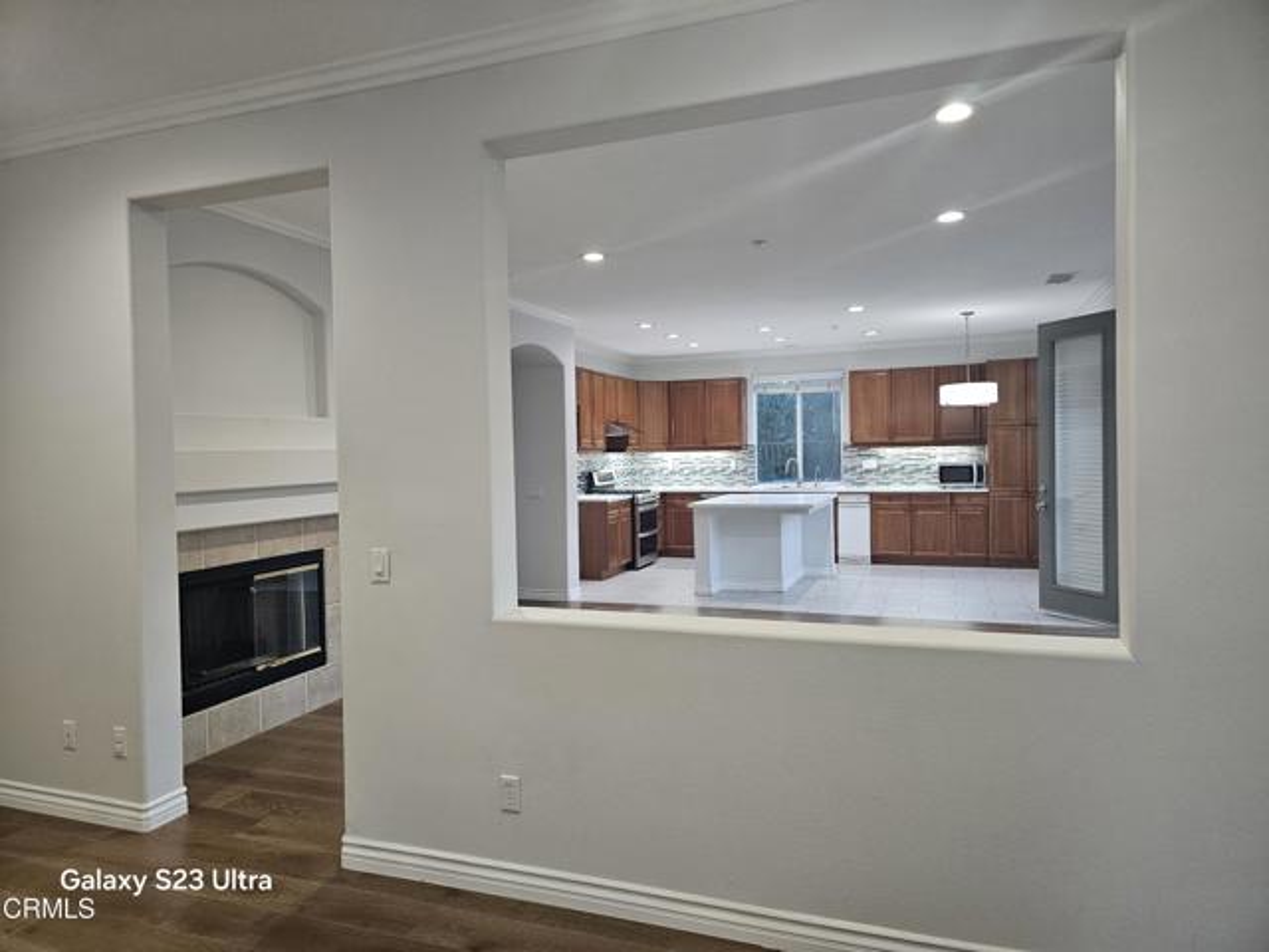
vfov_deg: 58.9
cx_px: 634
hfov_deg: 73.9
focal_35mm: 23
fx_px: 843
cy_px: 476
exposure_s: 1/120
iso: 250
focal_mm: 6.3
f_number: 1.7
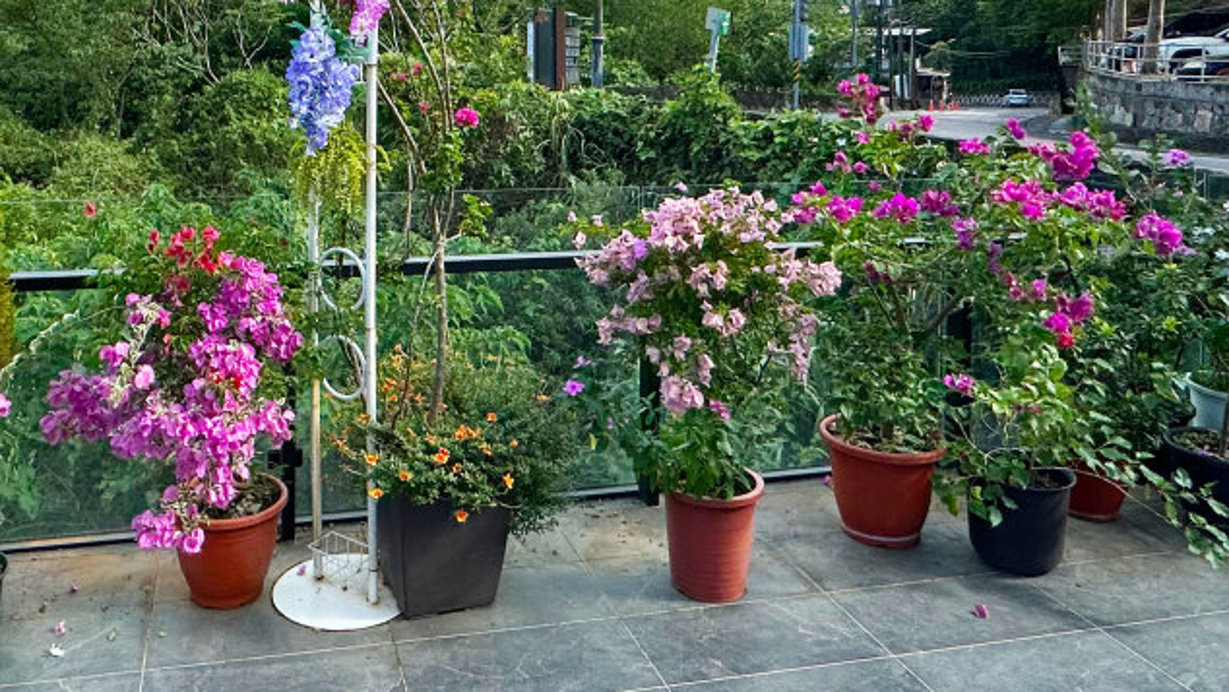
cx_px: 459
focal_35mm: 32
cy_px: 69
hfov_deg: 60.2
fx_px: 1043
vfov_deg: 34.6
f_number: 2.2
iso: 40
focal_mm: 2.22
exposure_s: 1/1335
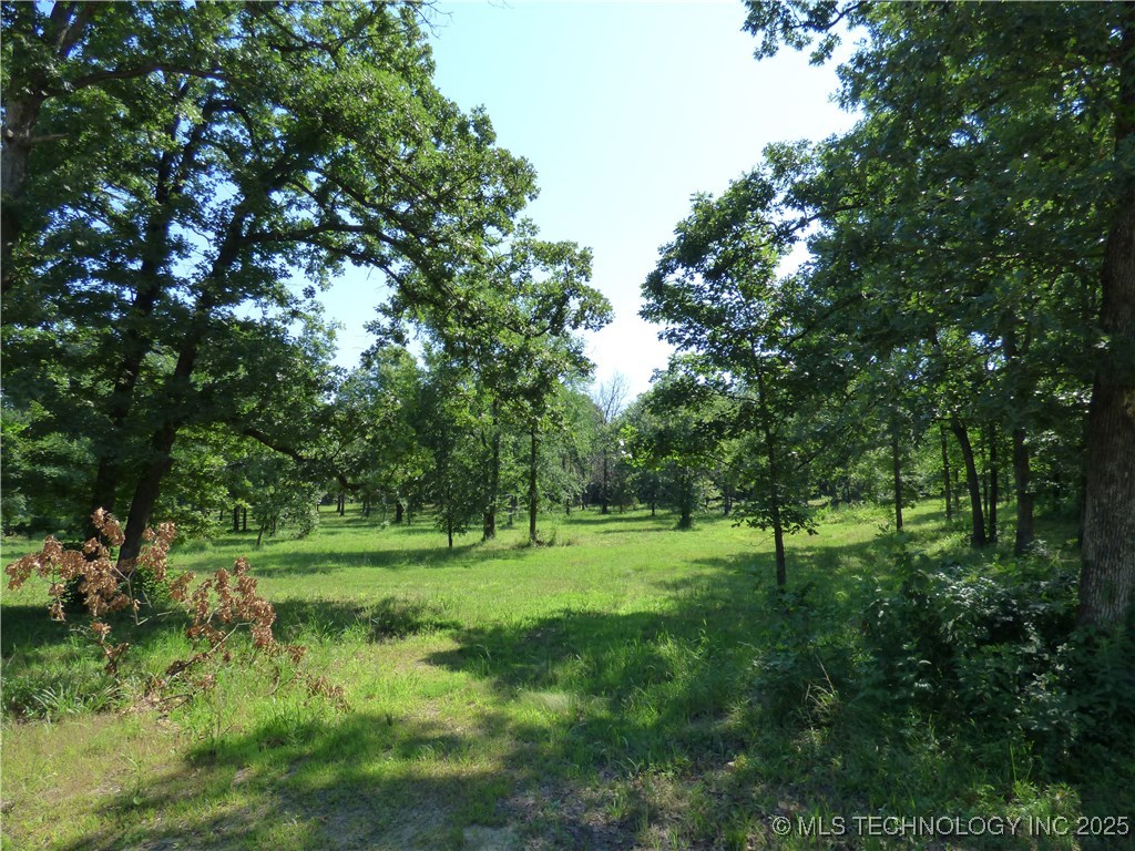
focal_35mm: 20
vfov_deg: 66.0
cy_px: 426
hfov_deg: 81.7
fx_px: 656
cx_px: 568
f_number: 2.8
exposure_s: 1/800
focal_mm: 3.58
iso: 160
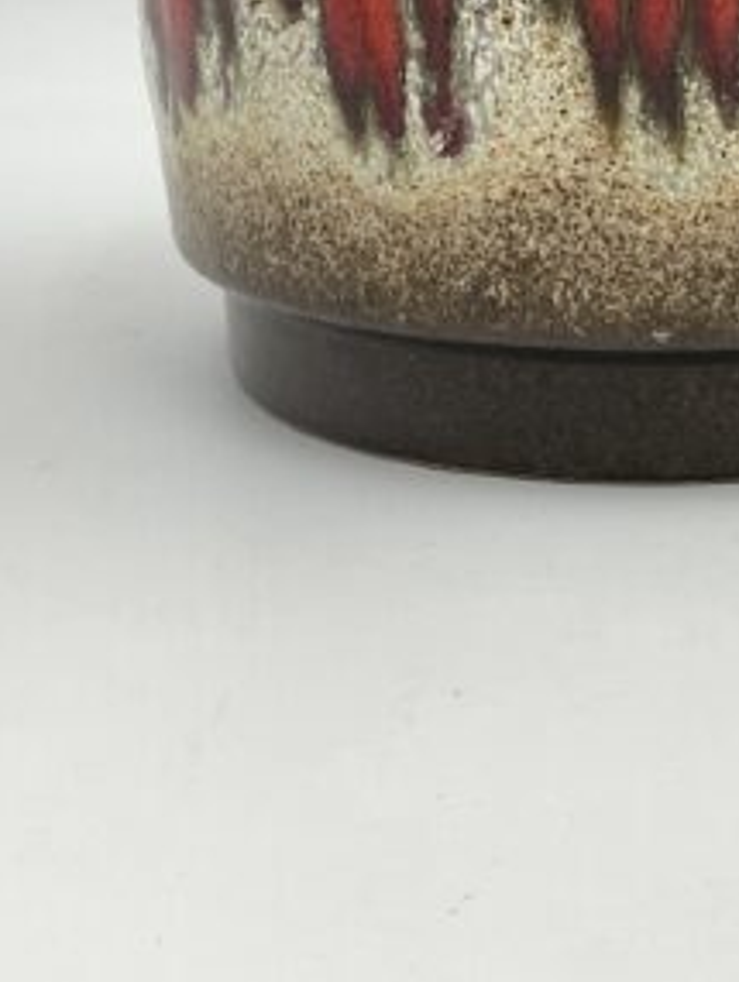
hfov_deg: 17.9
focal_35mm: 81
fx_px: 2302
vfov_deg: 22.6
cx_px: 670
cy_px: -117
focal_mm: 3
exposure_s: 1/201
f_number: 1.8
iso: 20
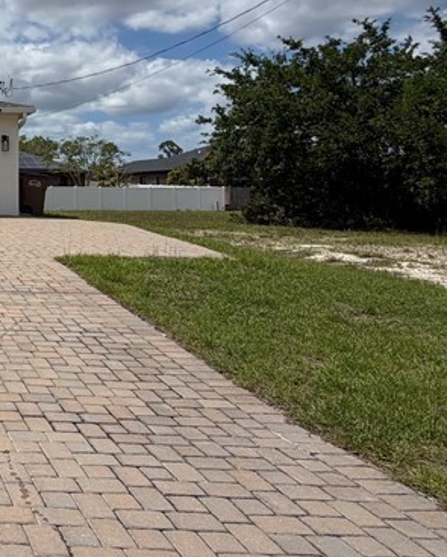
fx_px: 628
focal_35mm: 38
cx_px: -144
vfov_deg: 46.6
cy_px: 156
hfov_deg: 30.4
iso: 20
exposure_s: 1/2320
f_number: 2.2
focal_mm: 2.22
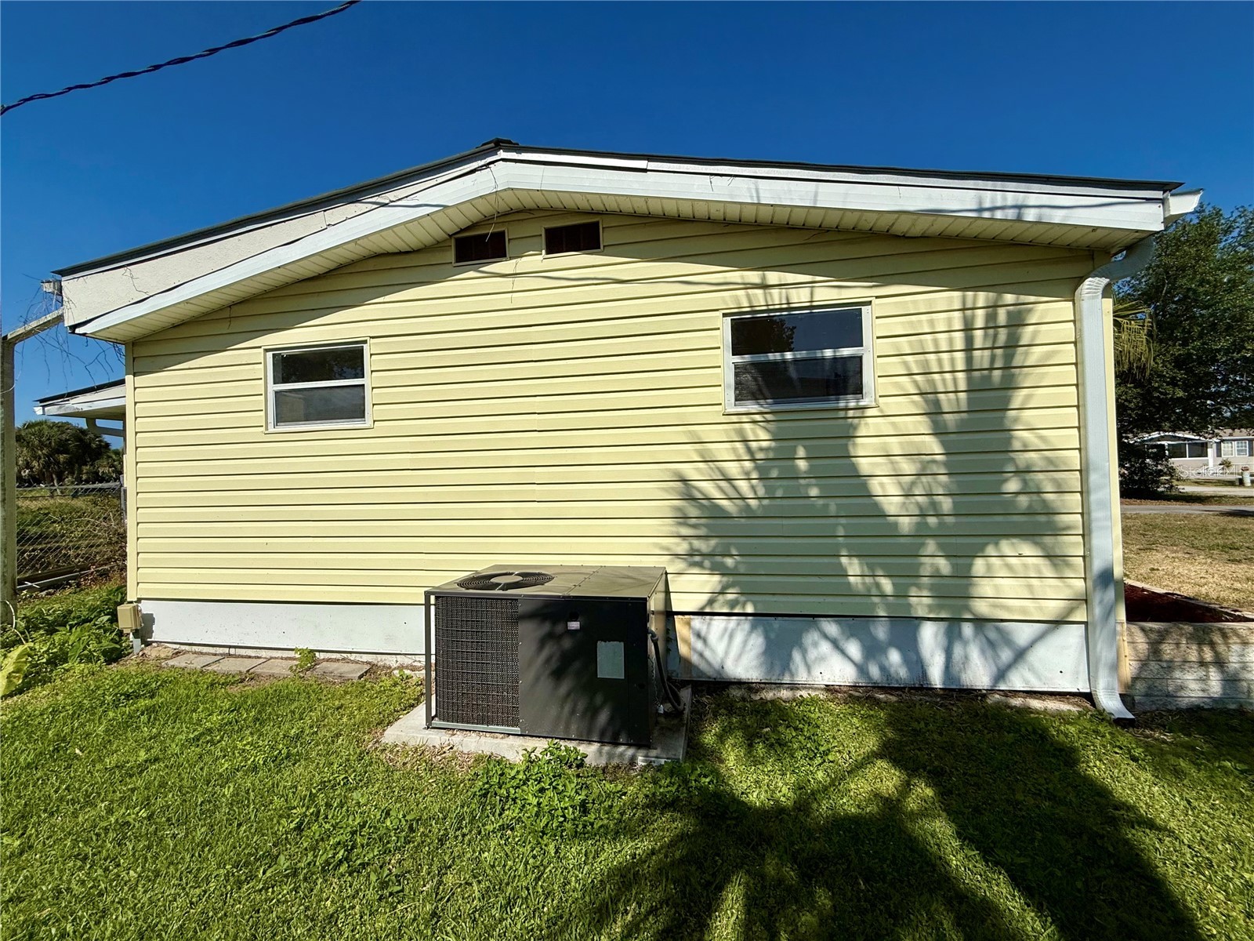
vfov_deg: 85.7
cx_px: 627
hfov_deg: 102.1
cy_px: 470
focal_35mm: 14
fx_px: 507
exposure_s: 1/6173
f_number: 2.2
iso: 40
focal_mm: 2.22
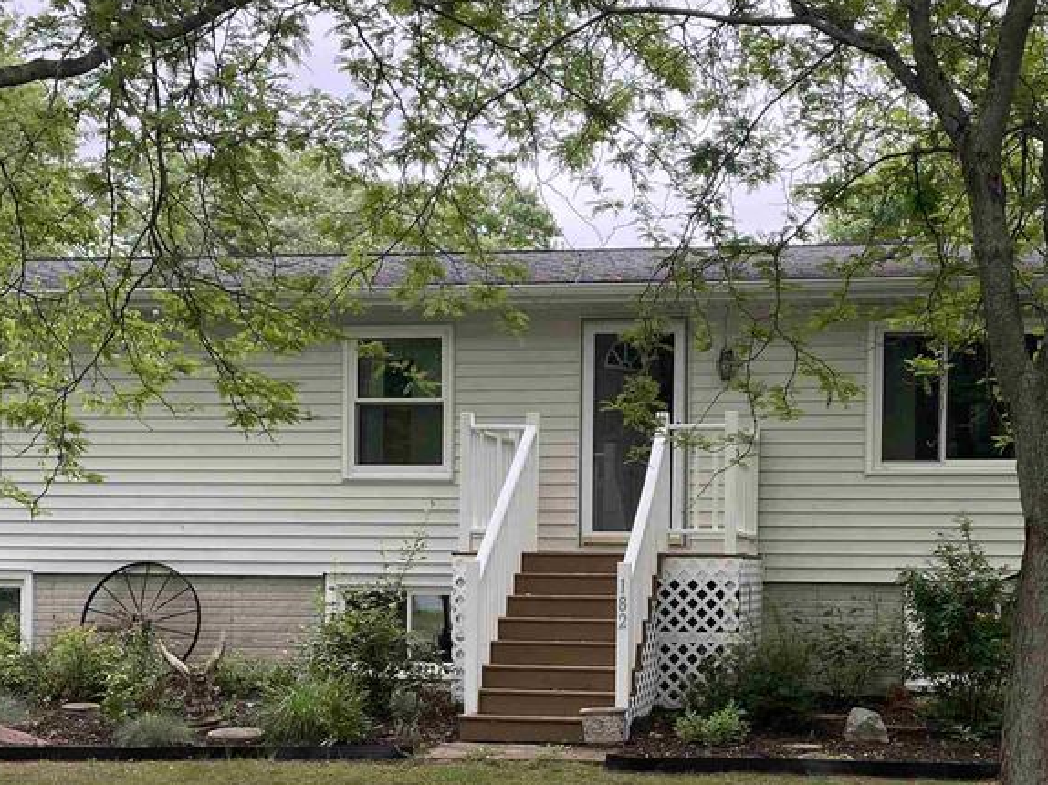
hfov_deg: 33.2
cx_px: 623
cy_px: 613
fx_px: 1755
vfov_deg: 24.8
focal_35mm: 58
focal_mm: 4.2
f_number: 1.6
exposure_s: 1/174
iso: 32
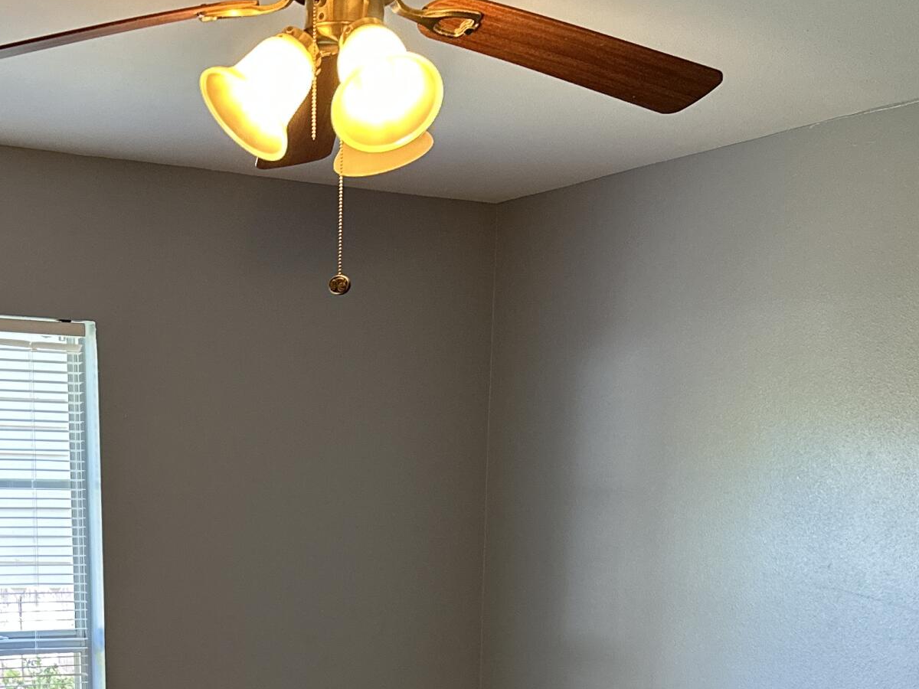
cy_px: 804
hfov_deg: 31.9
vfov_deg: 22.7
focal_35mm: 60
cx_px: 291
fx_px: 1593
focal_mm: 6.86
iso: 200
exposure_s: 1/60
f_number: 1.78
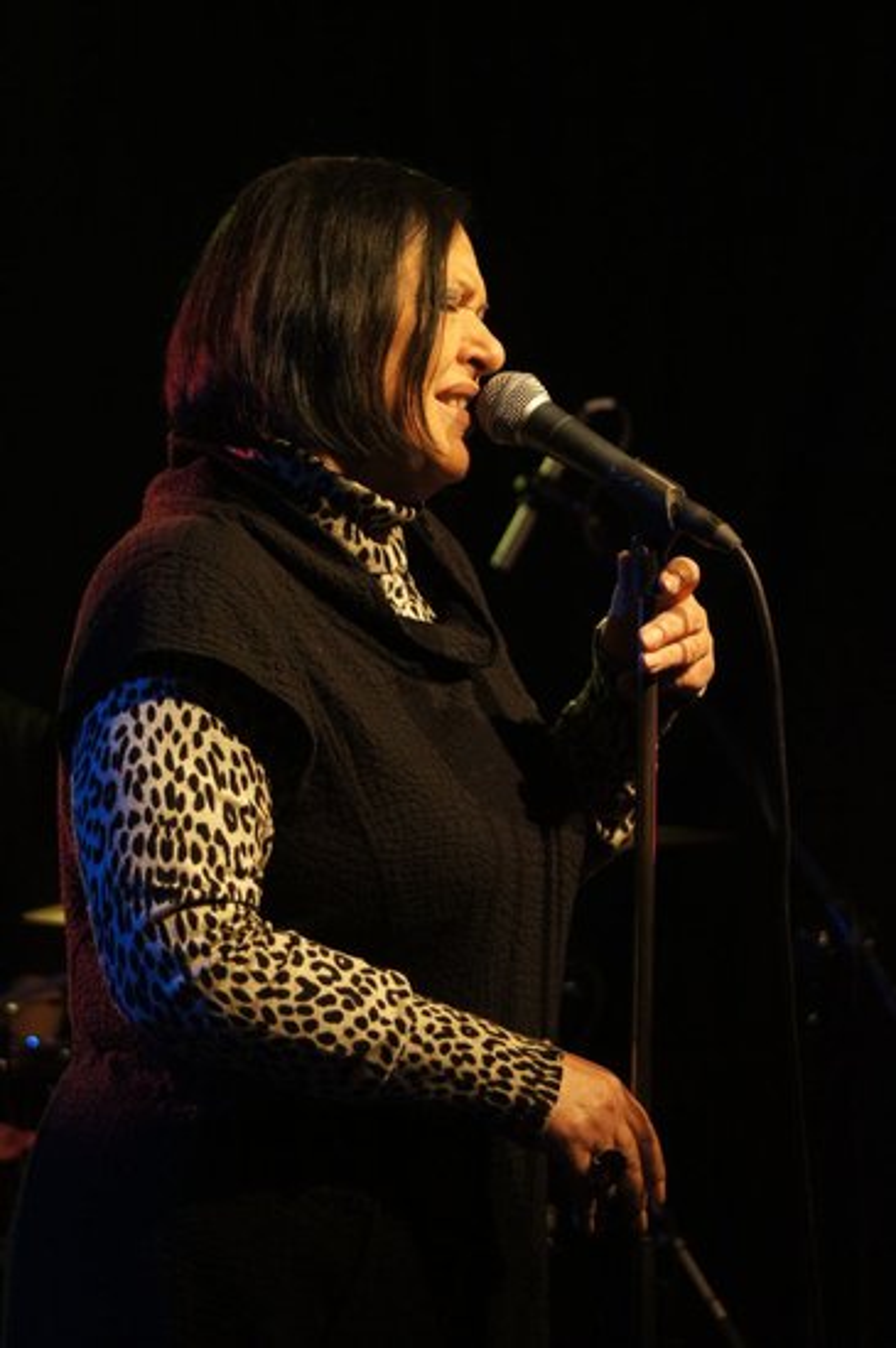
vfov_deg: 18.2
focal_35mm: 112
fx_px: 4208
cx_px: 448
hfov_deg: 12.2
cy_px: 674
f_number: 4.5
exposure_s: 1/100
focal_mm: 75
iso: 1600
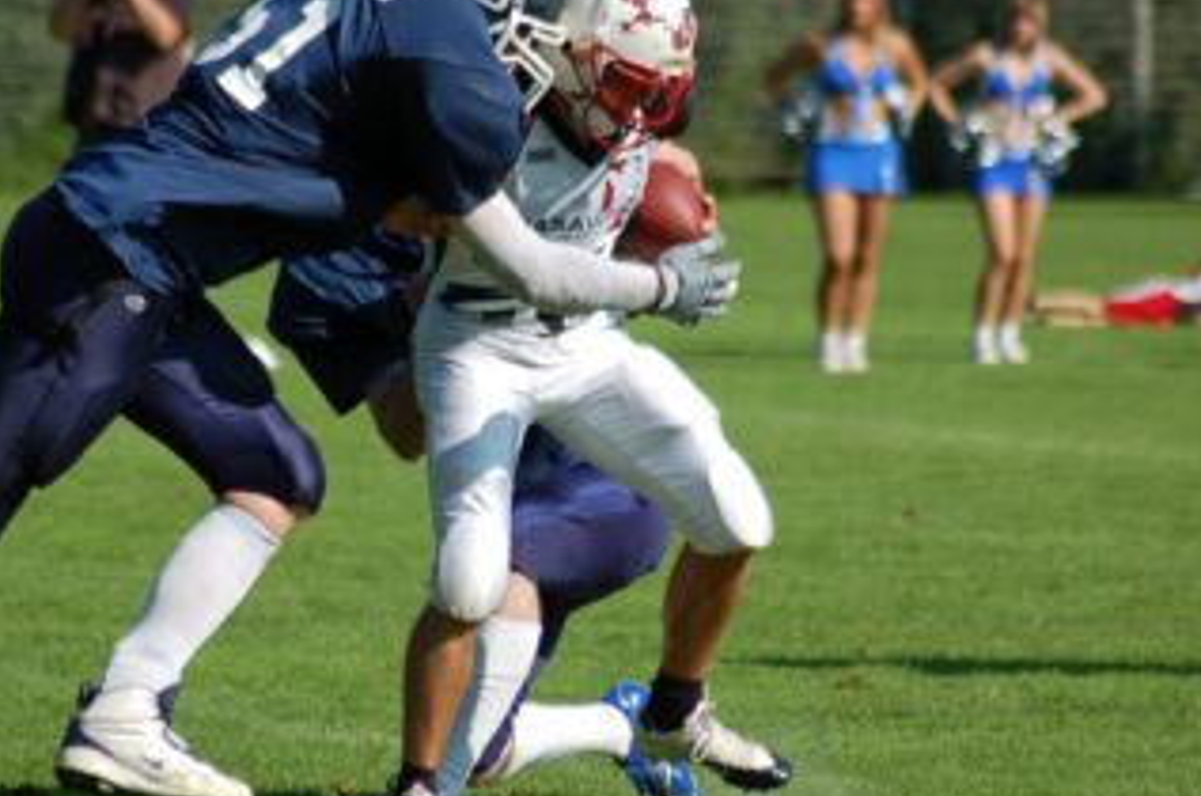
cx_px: 547
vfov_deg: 3.3
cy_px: 387
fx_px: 13907
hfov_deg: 4.9
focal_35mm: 418
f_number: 5
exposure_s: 1/1250
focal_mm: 195
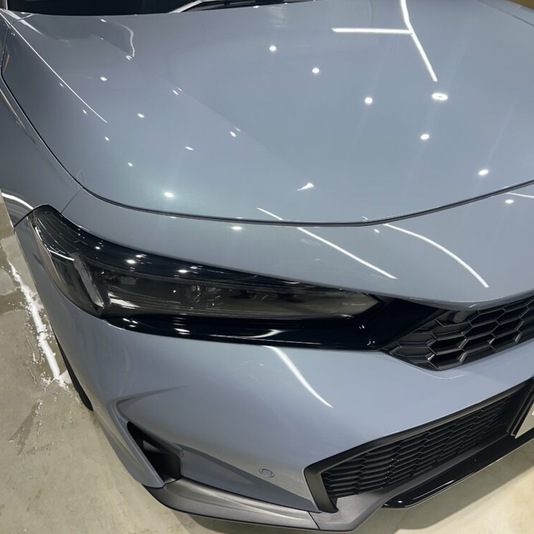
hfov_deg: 55.3
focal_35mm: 29
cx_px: 316
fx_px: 506
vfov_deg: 55.6
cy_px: 272
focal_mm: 6.86
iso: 64
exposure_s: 1/120
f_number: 1.78
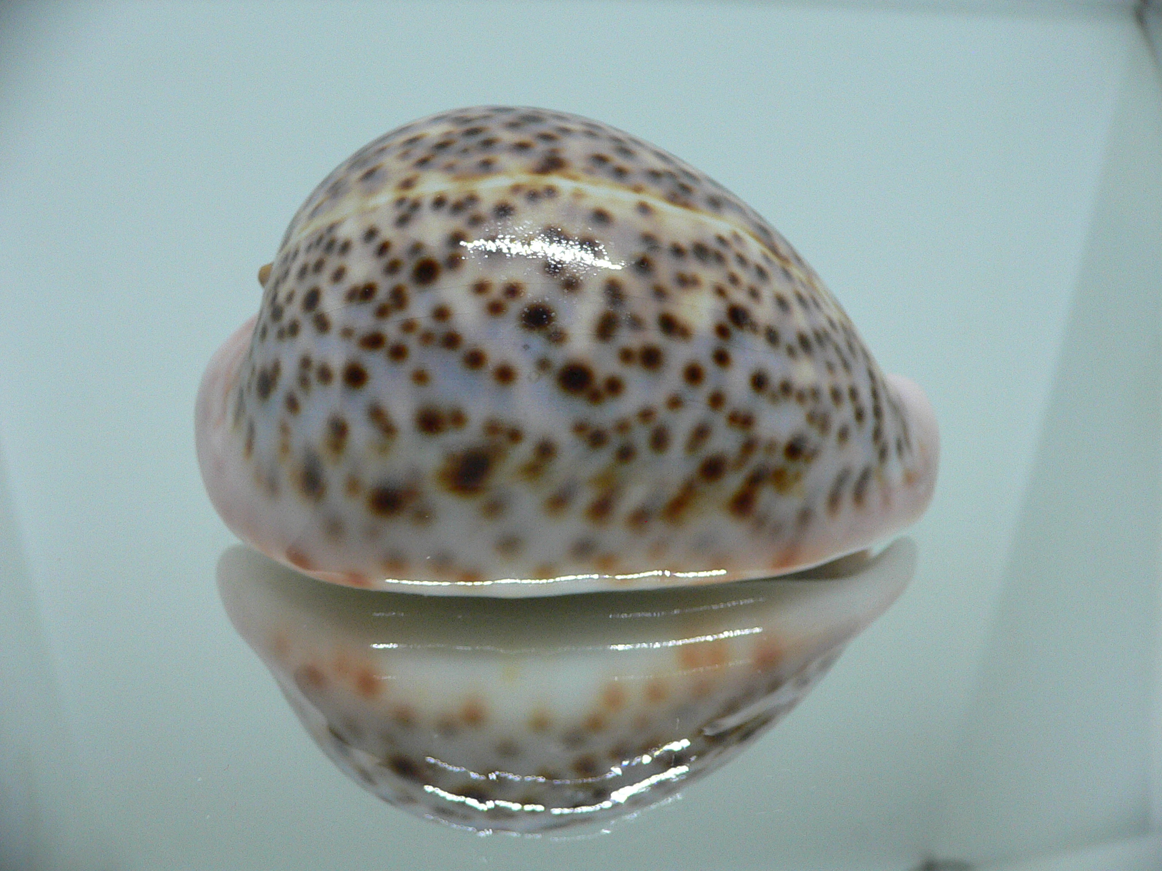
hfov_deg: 52.6
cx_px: 581
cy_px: 436
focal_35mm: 35
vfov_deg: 40.7
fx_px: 1175
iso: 150
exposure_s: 1/60
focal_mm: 4.6
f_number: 2.8
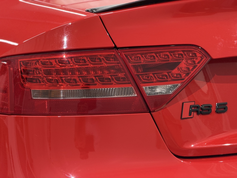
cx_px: 118
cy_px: 89
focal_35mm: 100
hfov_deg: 19.6
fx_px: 685
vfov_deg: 14.8
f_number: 2.8
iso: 400
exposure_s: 1/50
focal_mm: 16.89
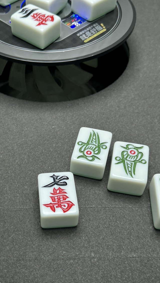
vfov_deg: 44.3
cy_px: 170
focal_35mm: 46
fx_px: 347
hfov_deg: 25.7
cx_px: 44
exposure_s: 1/100
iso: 160
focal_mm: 6.86
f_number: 1.78
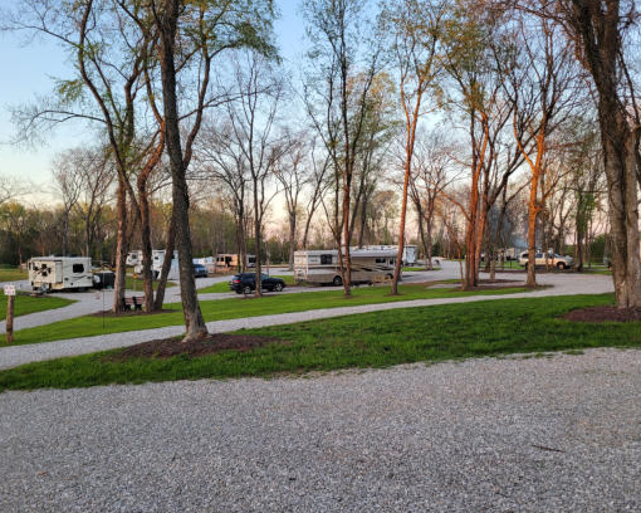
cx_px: 325
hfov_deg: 62.2
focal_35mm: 28
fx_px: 531
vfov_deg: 51.5
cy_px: 256
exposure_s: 1/120
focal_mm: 5.4
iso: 40
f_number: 1.8
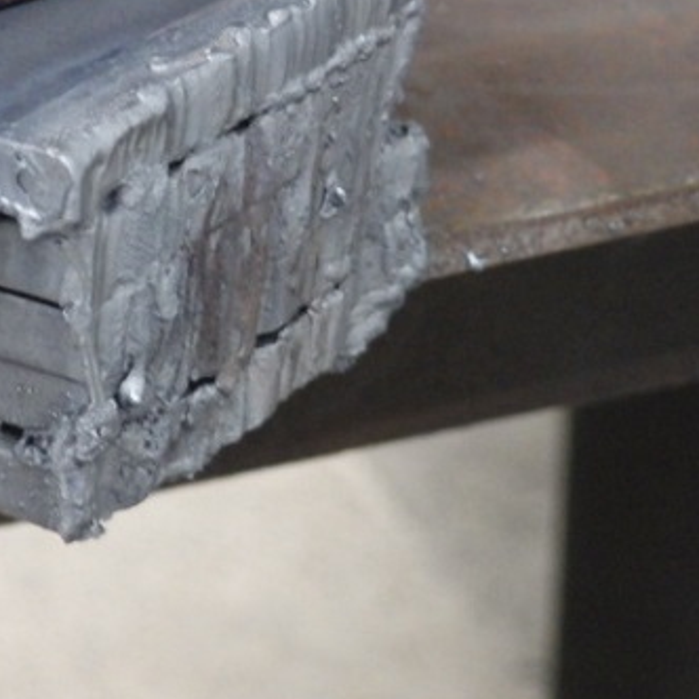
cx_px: 219
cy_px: 282
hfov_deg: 11.9
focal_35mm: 147
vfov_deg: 11.9
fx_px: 3358
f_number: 4.7
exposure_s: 1/6
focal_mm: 16.5
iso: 1600
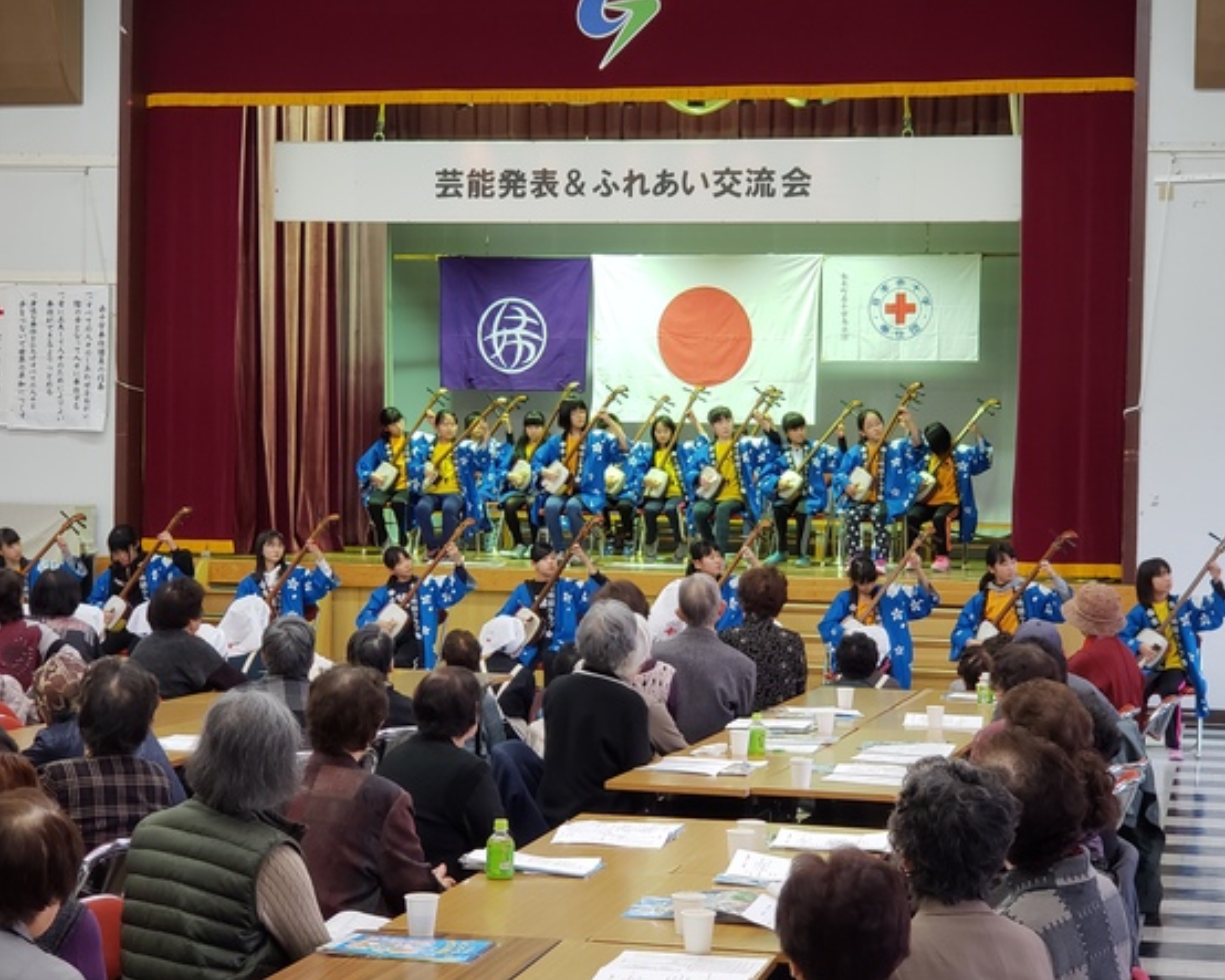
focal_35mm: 55
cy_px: 496
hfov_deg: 34.2
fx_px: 1994
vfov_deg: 27.6
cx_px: 606
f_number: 2.4
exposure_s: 1/33
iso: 125
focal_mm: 6
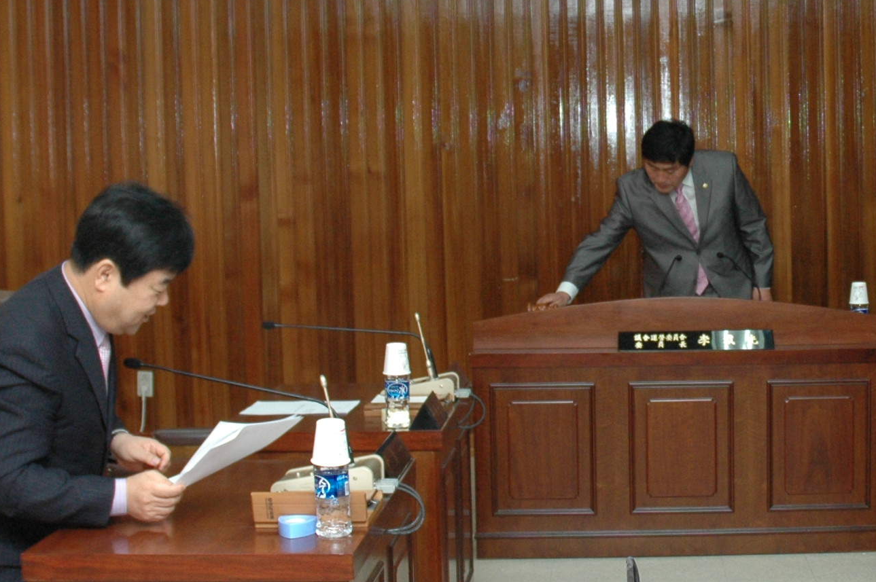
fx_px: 1532
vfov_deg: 21.5
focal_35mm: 63
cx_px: 731
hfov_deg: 30.9
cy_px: 251
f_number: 5
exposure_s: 1/60
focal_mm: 18
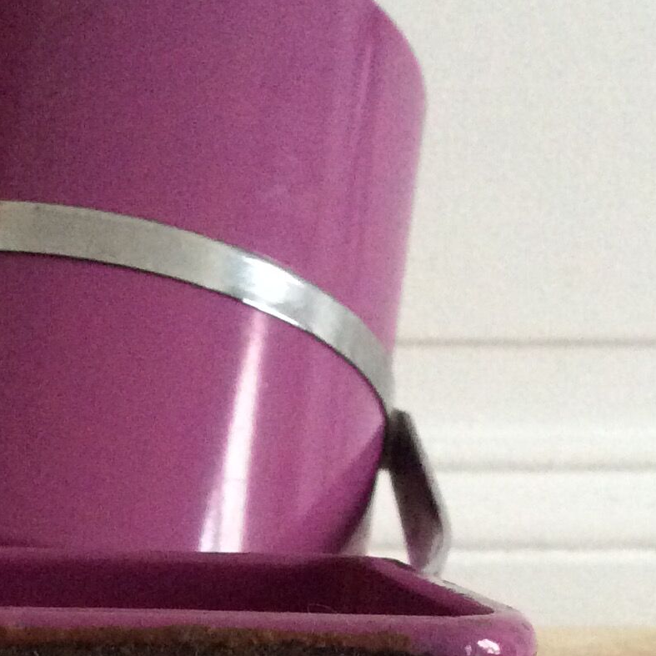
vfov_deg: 18.1
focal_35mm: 93
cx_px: 44
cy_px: 705
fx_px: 1994
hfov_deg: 18.3
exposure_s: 1/25
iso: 320
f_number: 2.4
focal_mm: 3.3
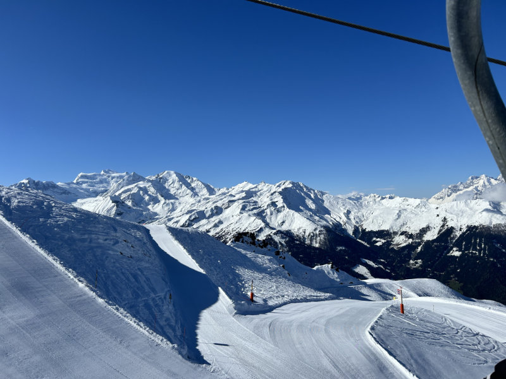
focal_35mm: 26
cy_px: 190
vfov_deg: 53.1
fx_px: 380
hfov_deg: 67.3
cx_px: 253
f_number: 1.5
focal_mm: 5.7
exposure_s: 1/10309
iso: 50
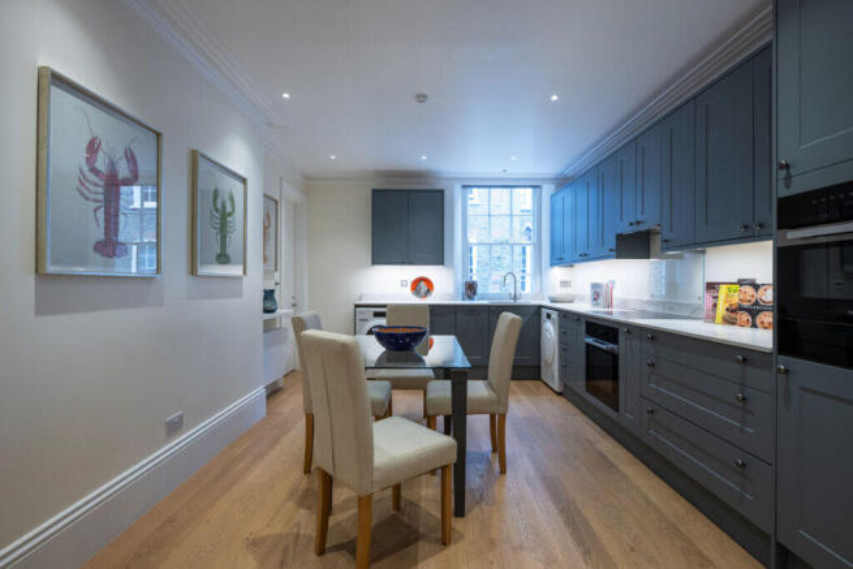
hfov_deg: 93.3
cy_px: 284
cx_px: 426
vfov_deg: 70.5
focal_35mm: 17
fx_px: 403
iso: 400
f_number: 8
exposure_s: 1/5
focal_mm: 17
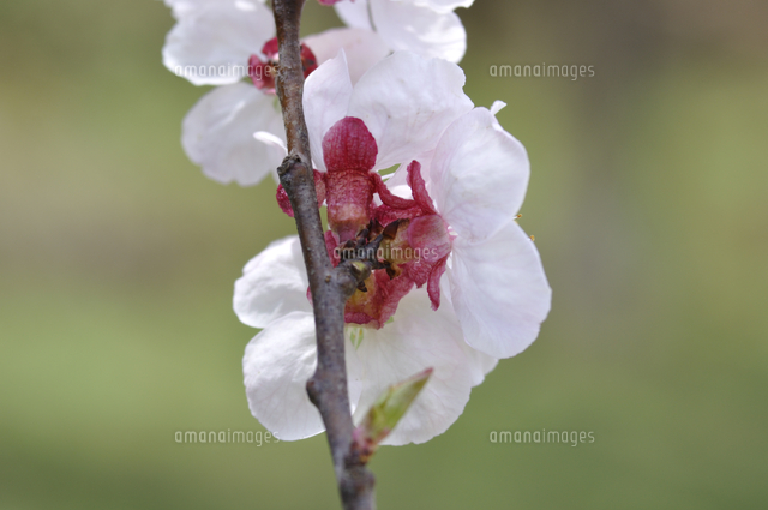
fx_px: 3356
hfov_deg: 13.1
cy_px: 255
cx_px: 384
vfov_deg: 8.7
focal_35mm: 158
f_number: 8
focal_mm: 105
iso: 200
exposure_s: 1/180
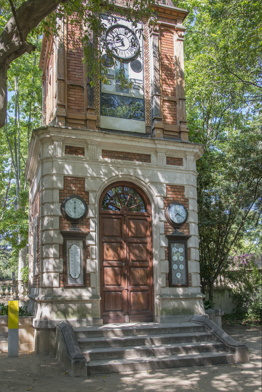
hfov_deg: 43.6
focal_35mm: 30
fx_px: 327
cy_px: 196
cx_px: 131
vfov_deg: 61.9
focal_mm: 30
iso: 500
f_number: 6.3
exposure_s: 1/160
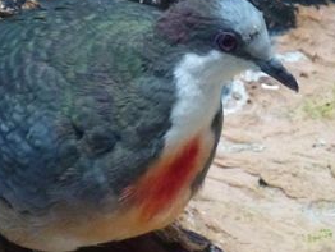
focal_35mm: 608
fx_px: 5889
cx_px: 210
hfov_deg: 3.3
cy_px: 188
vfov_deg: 2.4
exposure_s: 1/60
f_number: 5.6
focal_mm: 44.5
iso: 800
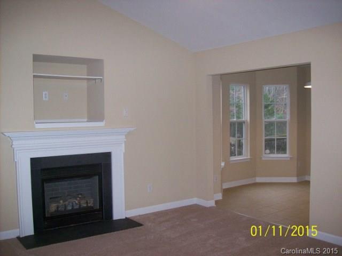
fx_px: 356
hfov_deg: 51.4
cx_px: 171
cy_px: 128
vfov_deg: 39.7
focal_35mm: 36
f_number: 2.7
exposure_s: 1/64
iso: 200
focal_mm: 6
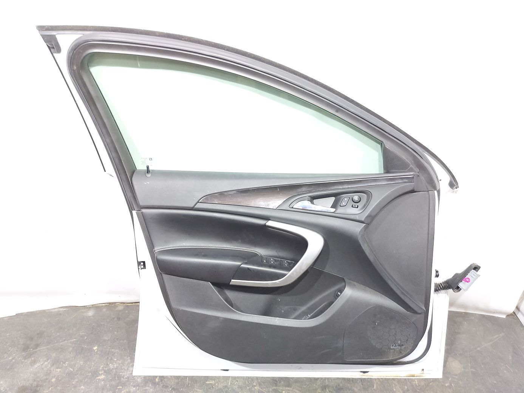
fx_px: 363
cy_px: 196
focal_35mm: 24
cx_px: 262
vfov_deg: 56.8
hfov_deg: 71.6
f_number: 1.8
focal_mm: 5.23
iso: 320
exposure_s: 1/25
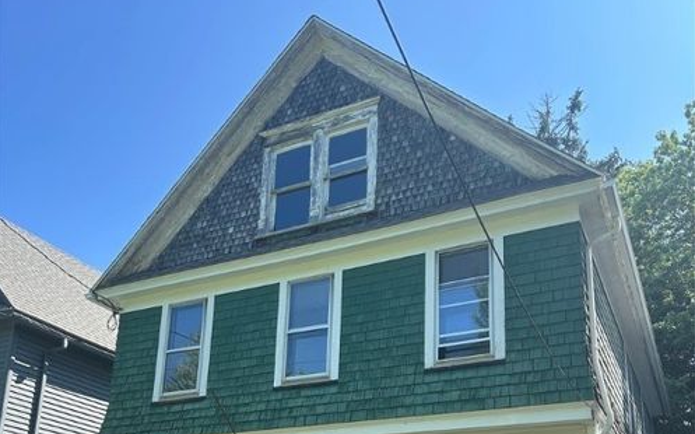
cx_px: 347
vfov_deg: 32.3
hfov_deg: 52.8
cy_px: 407
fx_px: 700
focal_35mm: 37
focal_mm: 5.7
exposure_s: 1/1196
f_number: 1.5
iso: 50
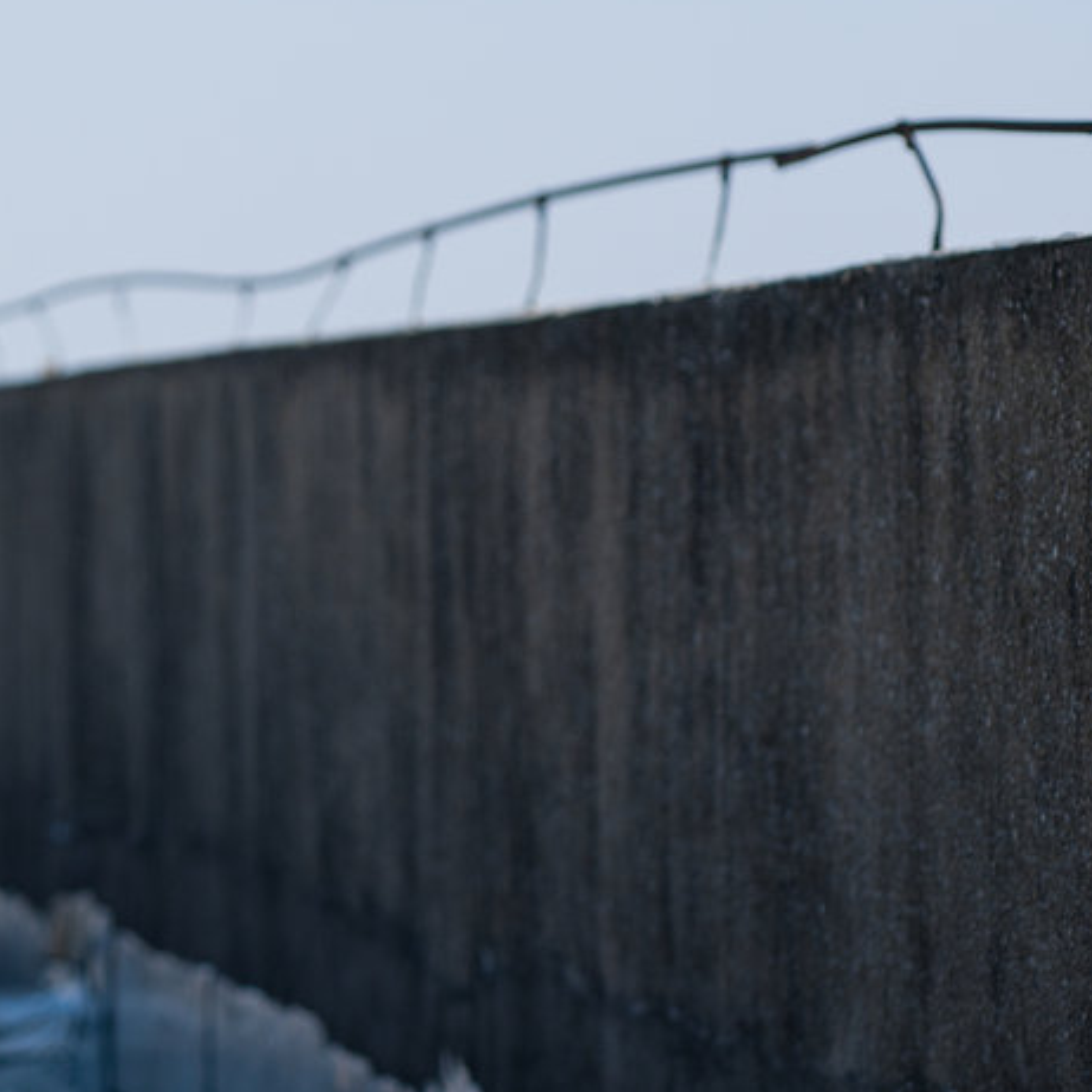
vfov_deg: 7.0
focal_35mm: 250
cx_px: -555
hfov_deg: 6.9
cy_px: 528
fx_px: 8923
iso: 100
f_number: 3.2
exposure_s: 1/2000
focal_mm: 85
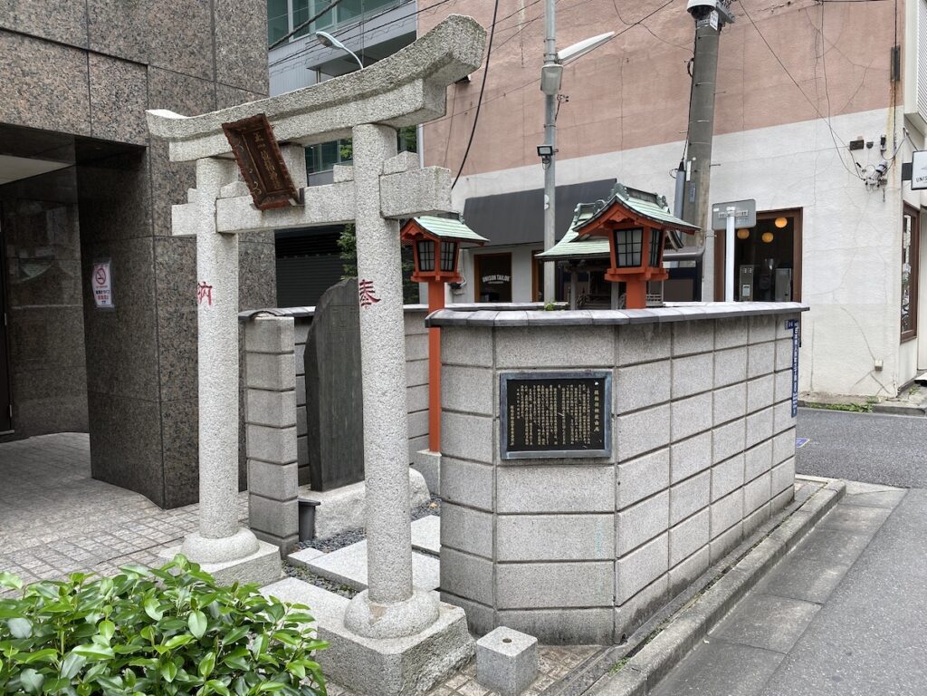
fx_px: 696
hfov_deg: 67.3
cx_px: 464
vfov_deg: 53.1
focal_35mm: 26
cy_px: 348
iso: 32
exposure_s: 1/606
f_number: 1.8
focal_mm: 4.25
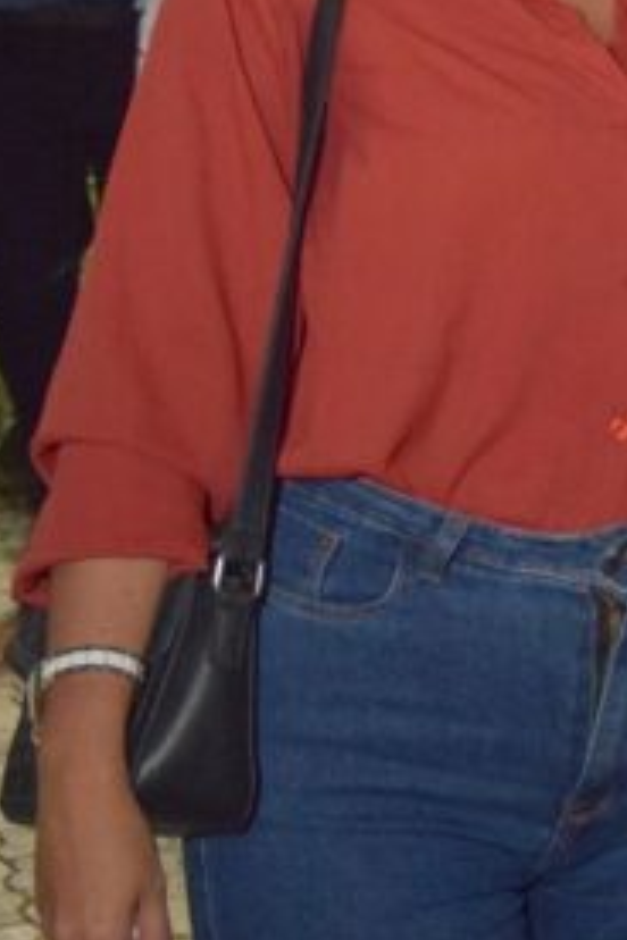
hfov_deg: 11.0
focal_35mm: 121
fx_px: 3161
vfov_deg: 16.9
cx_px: 820
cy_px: 412
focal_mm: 30
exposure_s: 1/60
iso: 2500
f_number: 4.2
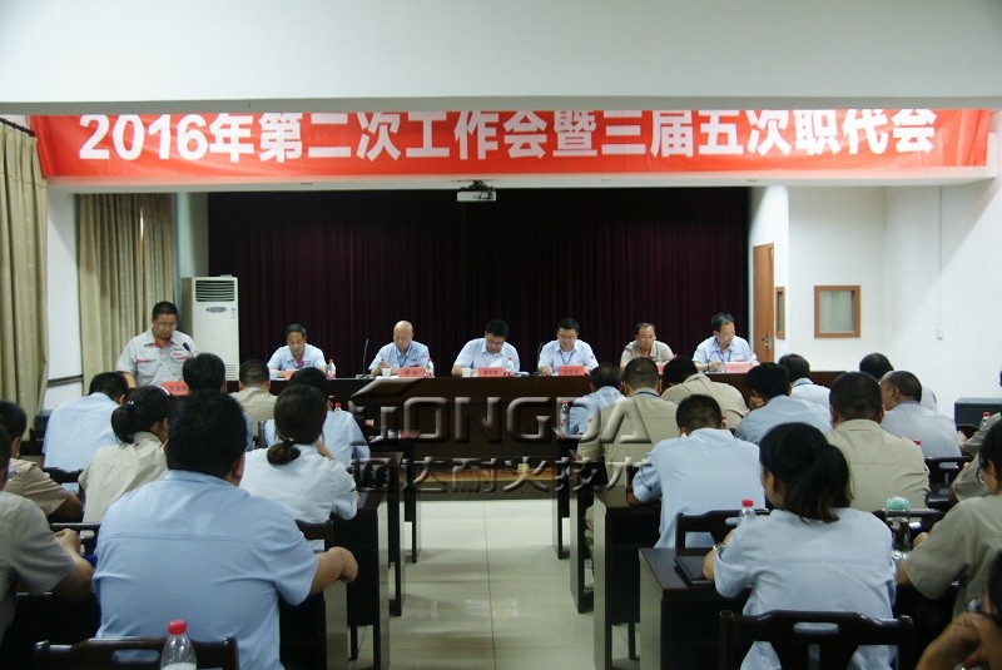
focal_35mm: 68
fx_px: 1880
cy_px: 335
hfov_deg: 29.8
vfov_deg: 20.2
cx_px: 501
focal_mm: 45
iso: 800
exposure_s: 1/15
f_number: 4.5
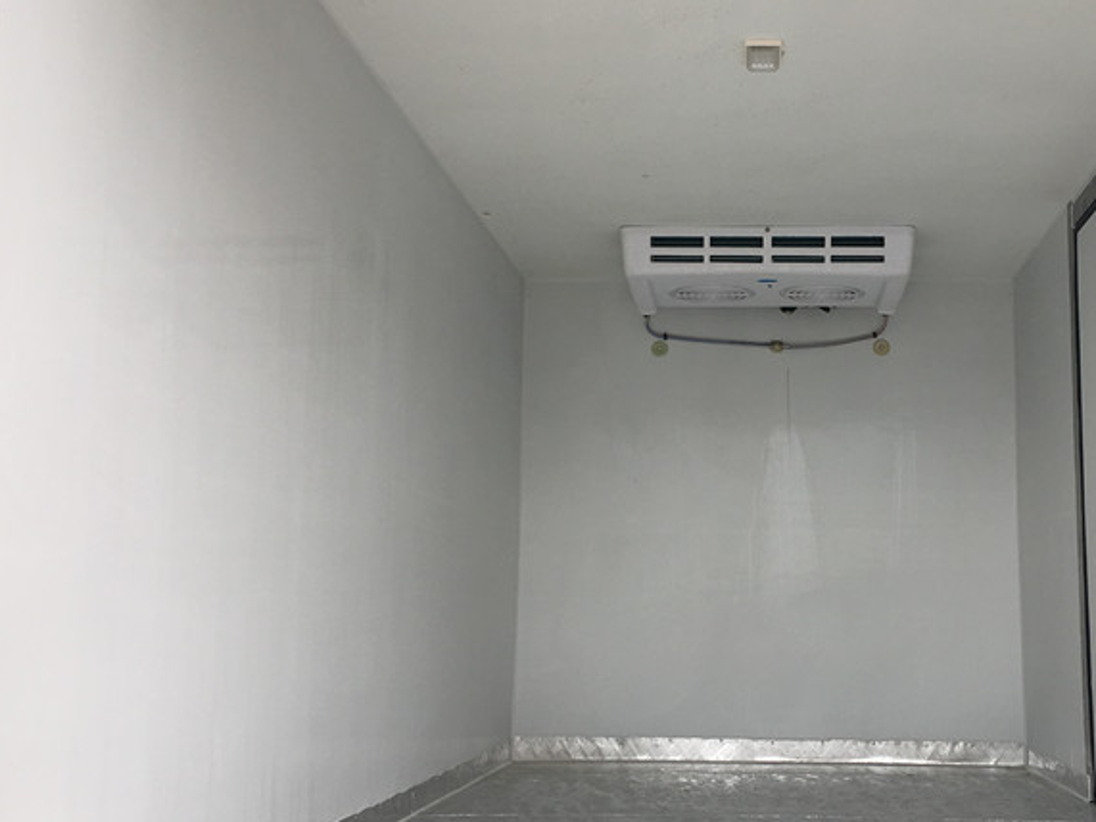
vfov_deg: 32.9
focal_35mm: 44
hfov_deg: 42.4
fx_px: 1393
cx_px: 735
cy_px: 422
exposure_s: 1/231
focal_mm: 4.15
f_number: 2.2
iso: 25
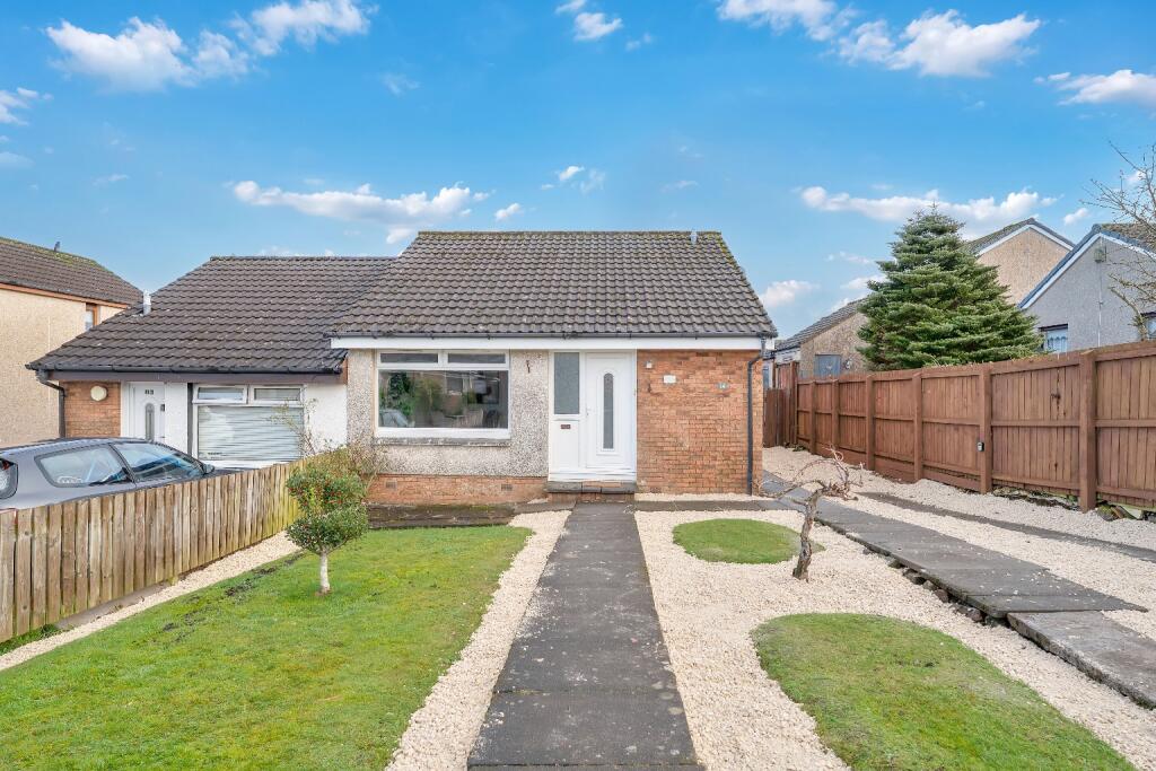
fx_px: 572
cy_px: 386
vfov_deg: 68.0
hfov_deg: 90.6
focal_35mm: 18
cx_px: 578
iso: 100
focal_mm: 17.8
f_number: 6.3
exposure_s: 1/100
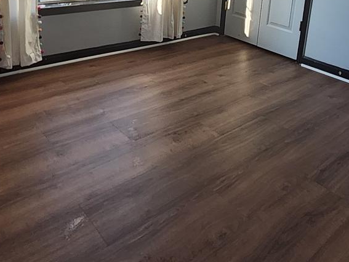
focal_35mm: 33
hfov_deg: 55.3
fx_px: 333
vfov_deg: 38.8
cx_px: 188
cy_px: 9
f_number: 2.2
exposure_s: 1/50
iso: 50
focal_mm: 1.13
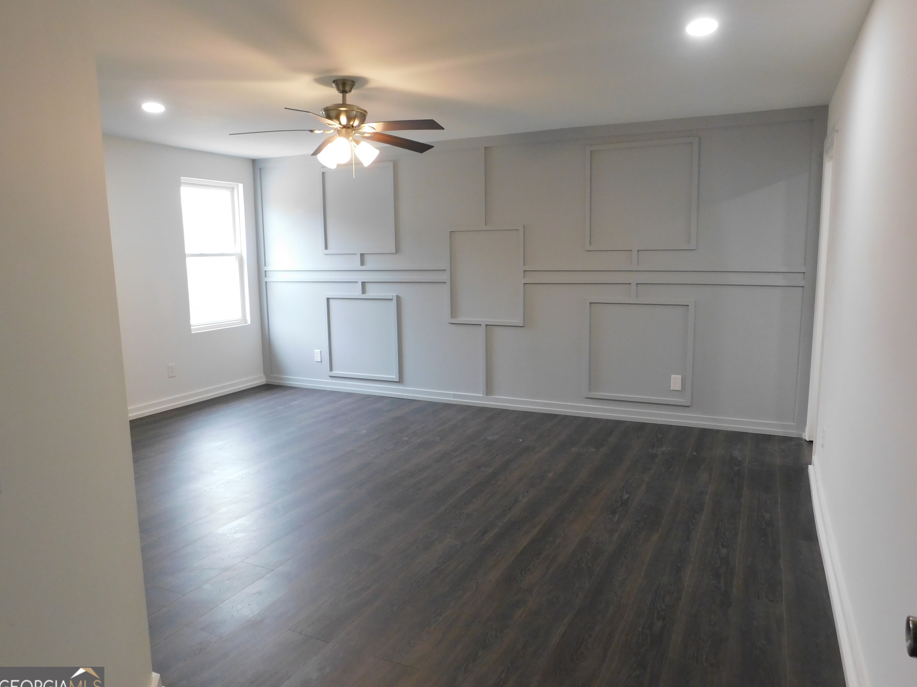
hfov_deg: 71.6
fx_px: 636
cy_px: 344
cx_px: 475
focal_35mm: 24
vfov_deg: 56.8
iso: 250
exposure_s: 1/30
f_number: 3
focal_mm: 4
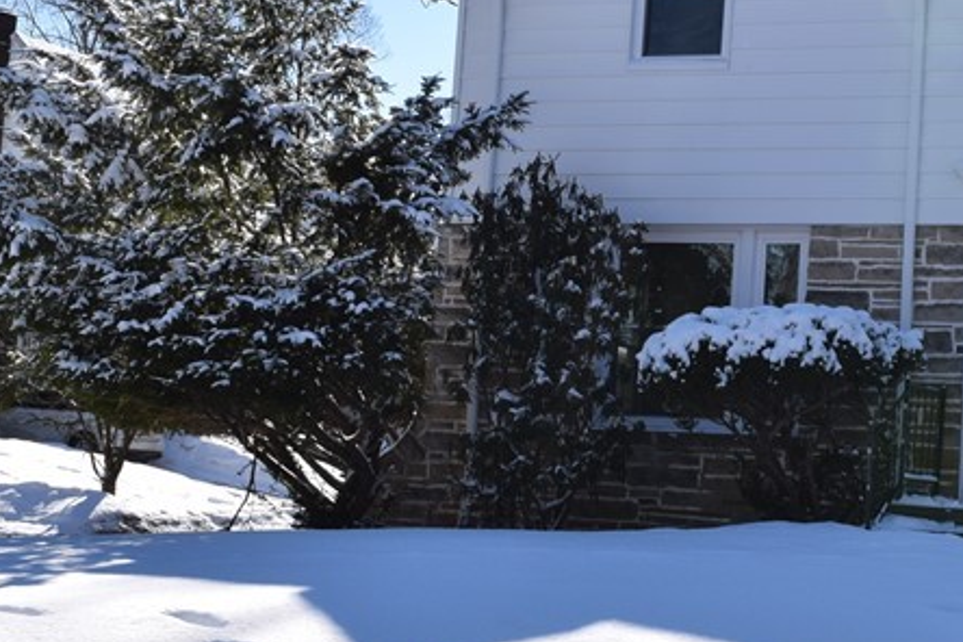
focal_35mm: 88
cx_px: 926
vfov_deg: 15.5
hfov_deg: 22.4
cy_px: 312
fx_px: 2354
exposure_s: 1/200
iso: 100
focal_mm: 24
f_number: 13
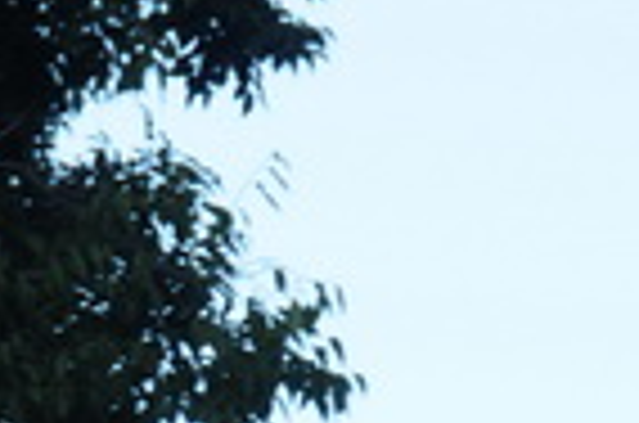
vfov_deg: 1.6
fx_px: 15197
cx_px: 230
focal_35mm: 858
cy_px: 722
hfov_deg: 2.4
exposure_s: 1/160
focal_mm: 135
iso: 200
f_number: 6.3
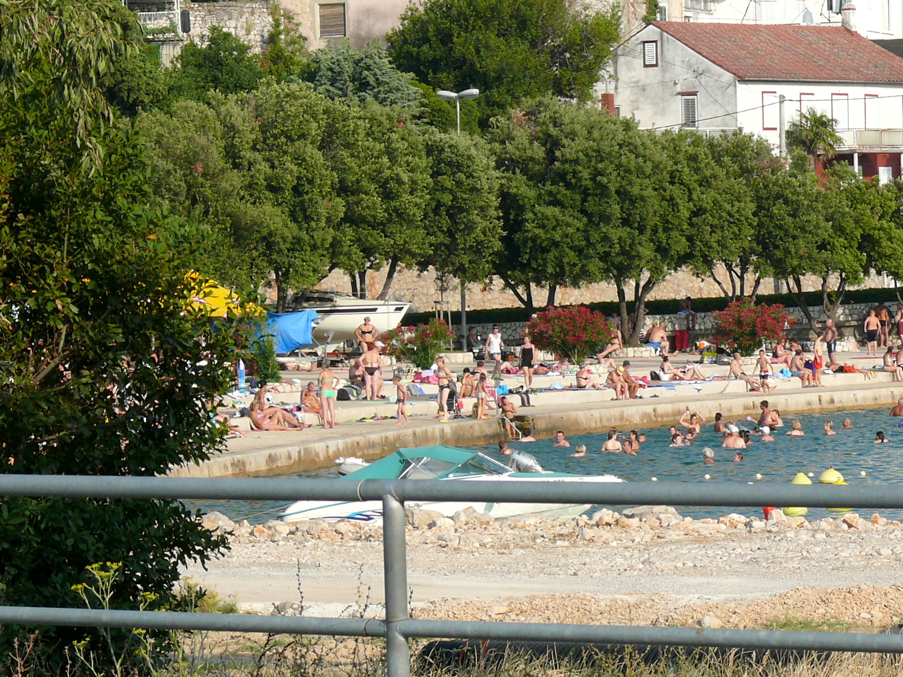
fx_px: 5948
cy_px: 338
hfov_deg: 8.7
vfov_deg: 6.5
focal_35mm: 228
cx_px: 452
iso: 100
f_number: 5
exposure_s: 1/250
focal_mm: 27
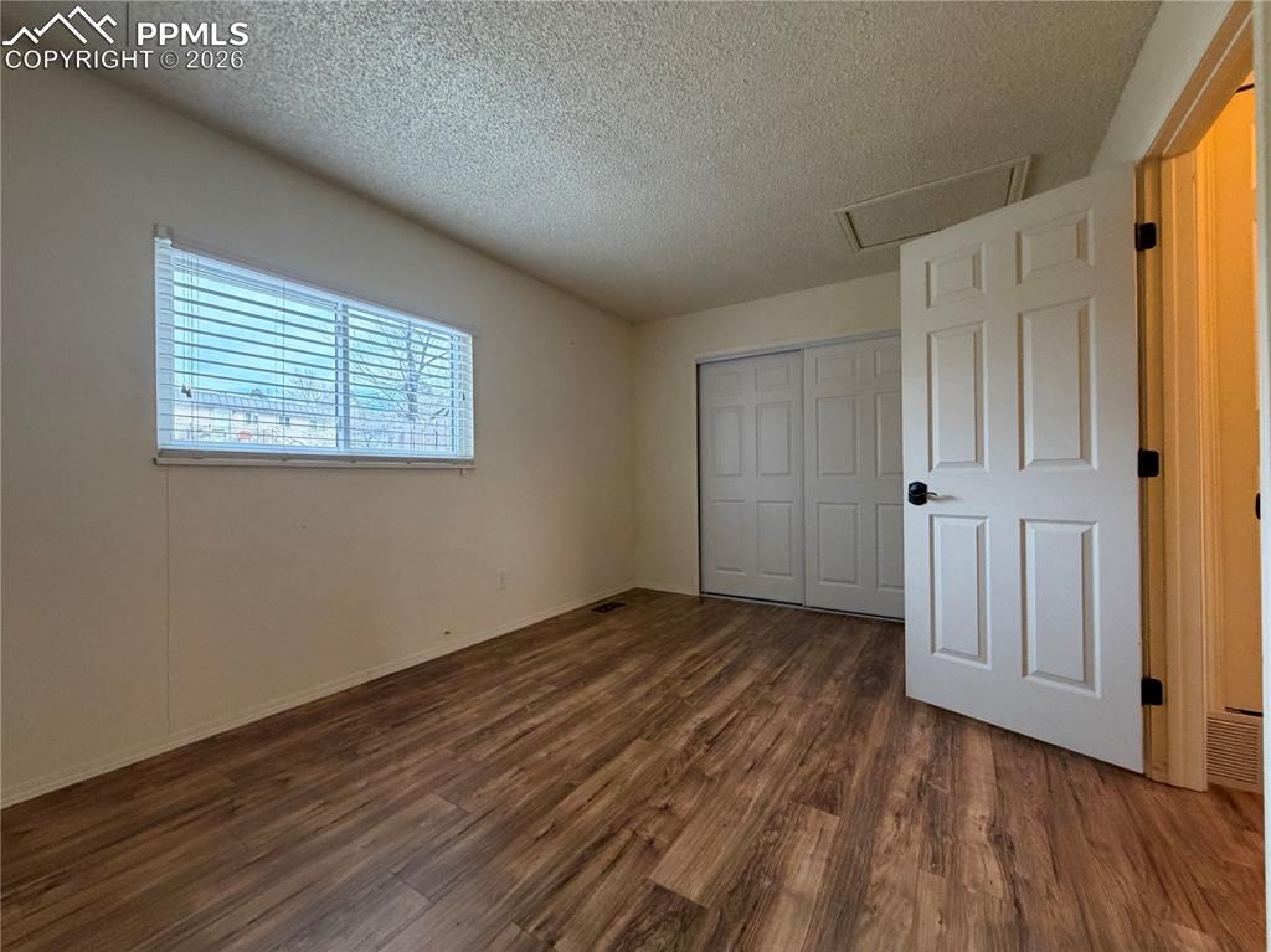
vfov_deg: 85.6
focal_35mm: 14
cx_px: 636
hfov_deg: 102.1
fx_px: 514
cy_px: 476
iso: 400
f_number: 2.2
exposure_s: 1/60
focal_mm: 2.22
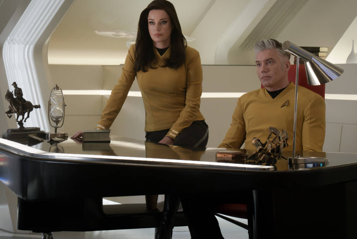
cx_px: 179
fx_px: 1071
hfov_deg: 18.9
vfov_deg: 12.7
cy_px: 117
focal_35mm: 108
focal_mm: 70
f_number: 6.3
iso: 8000
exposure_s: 1/80
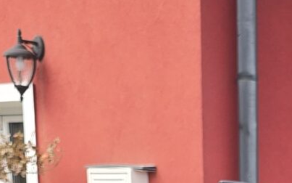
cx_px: 401
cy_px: 609
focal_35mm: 155
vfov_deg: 7.2
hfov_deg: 13.0
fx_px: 1234
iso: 16
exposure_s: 1/180
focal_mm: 6.3
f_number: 1.7
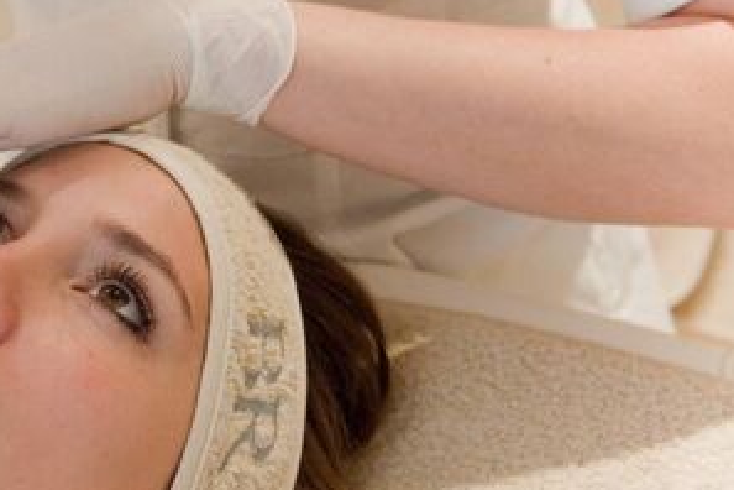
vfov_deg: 17.0
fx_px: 1631
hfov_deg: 23.8
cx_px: -64
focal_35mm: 80
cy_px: 140
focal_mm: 36
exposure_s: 1/80
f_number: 5
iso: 2000
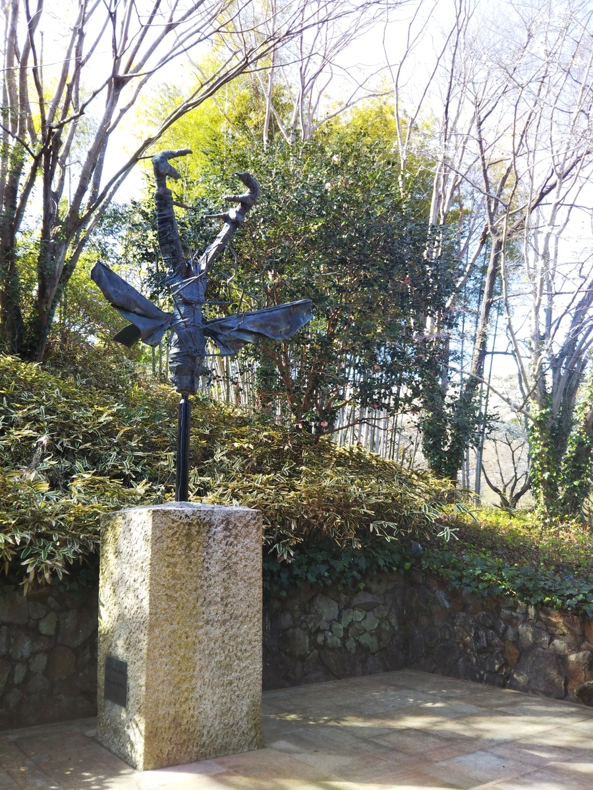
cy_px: 395
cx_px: 296
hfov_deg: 46.8
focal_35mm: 30
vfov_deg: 60.0
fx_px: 685
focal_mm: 4
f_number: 2.2
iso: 20
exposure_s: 1/144
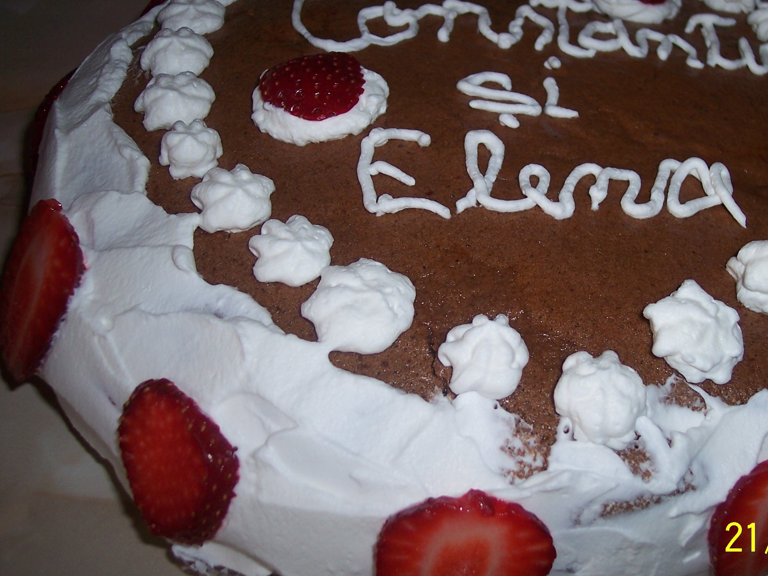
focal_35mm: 50
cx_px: 477
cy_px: 261
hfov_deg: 38.0
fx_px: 1109
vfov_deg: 29.1
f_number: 2.8
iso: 100
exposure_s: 1/60
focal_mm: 8
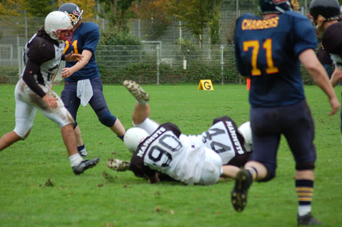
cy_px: 114
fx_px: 2418
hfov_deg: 8.1
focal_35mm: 255
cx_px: 171
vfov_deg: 5.4
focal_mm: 170
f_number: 4.8
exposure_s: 1/500
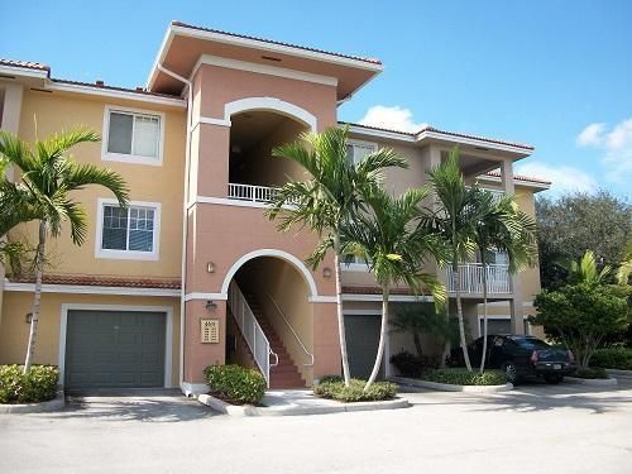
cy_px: 237
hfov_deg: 56.8
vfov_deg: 44.2
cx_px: 316
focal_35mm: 32
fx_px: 584
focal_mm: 5.7
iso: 80
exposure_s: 1/80
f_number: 8.8
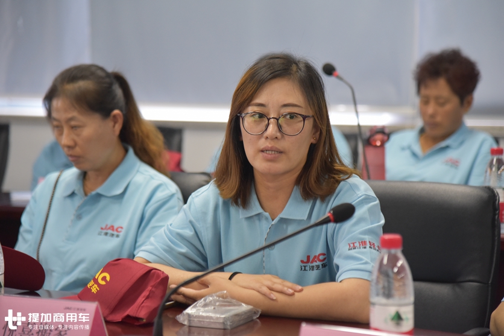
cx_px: 252
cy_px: 168
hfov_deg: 17.1
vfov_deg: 11.4
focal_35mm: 120
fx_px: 1680
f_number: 4
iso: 3200
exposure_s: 1/60
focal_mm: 120
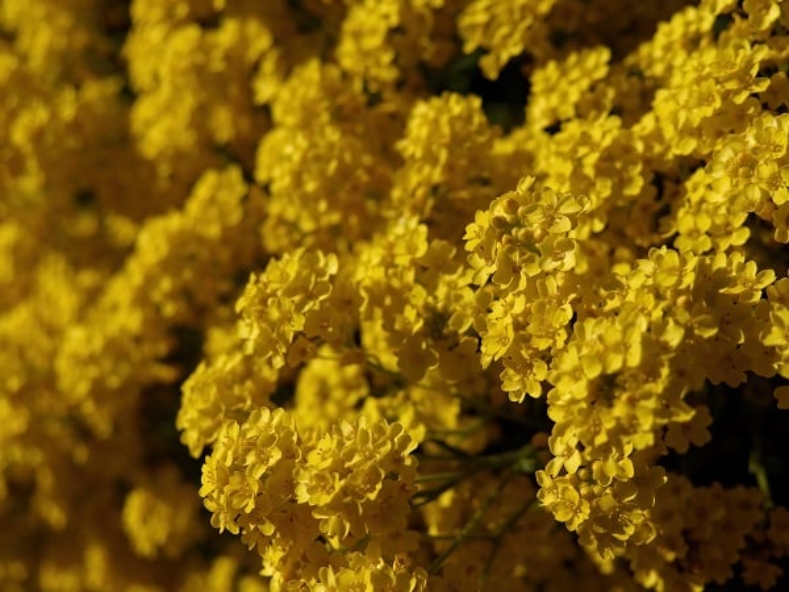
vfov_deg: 26.1
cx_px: 394
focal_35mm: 56
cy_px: 296
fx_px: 1276
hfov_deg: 34.3
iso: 200
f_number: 5.6
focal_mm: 28
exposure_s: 1/5000
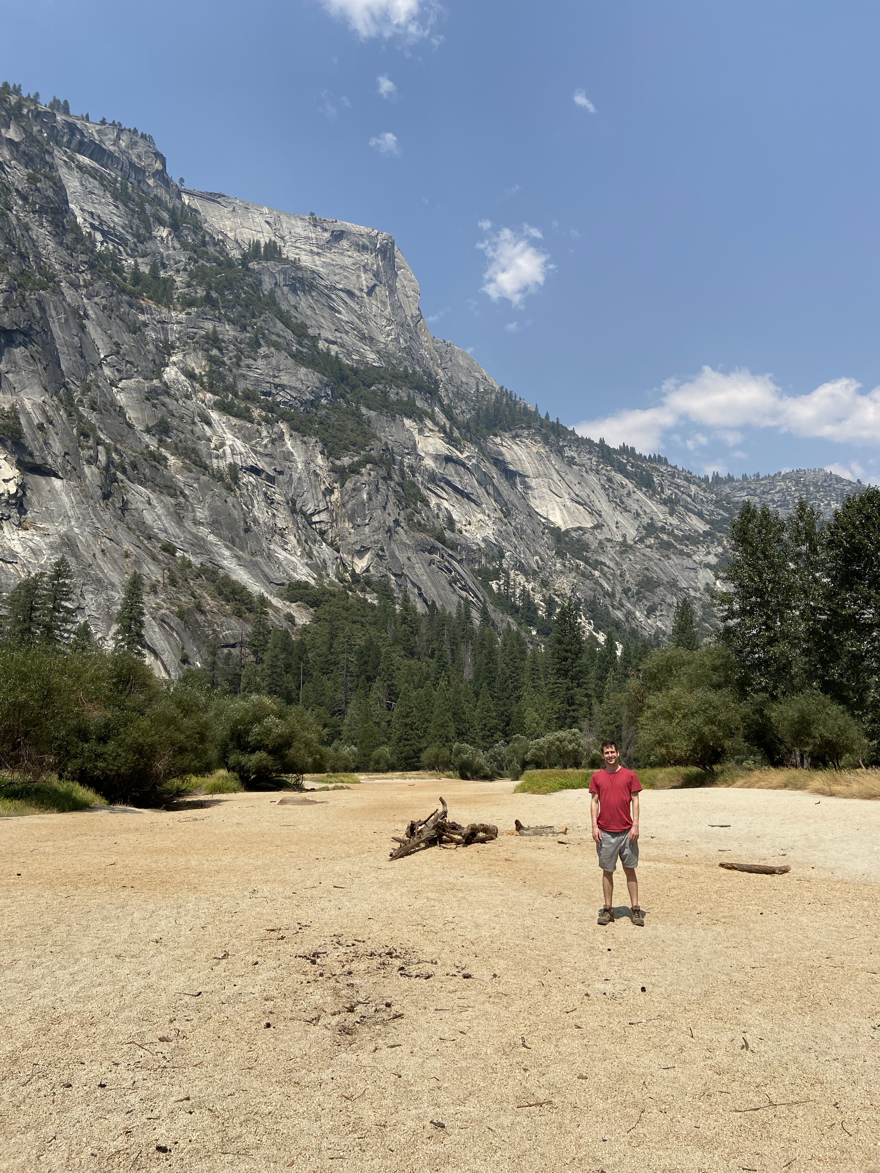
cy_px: 586
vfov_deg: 67.3
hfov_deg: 53.1
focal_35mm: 26
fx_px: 881
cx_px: 440
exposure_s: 1/3623
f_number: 1.8
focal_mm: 4.25
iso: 32
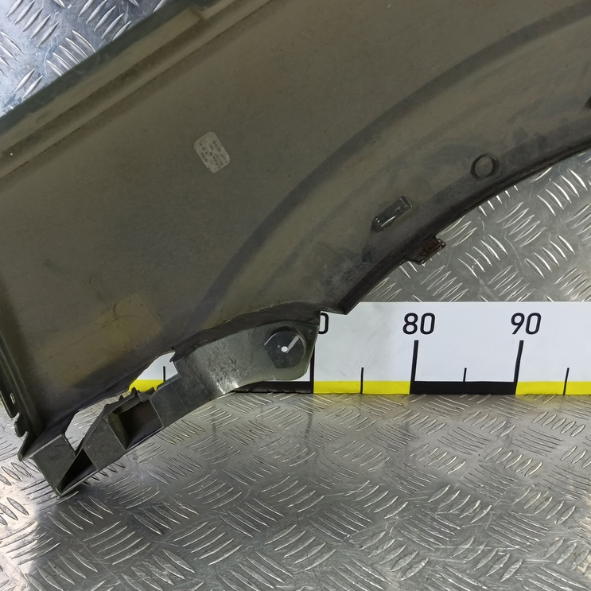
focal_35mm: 28
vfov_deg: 57.3
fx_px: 541
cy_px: 290
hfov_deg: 56.2
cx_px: 203
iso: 178
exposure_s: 1/50
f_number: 1.6
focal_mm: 4.11
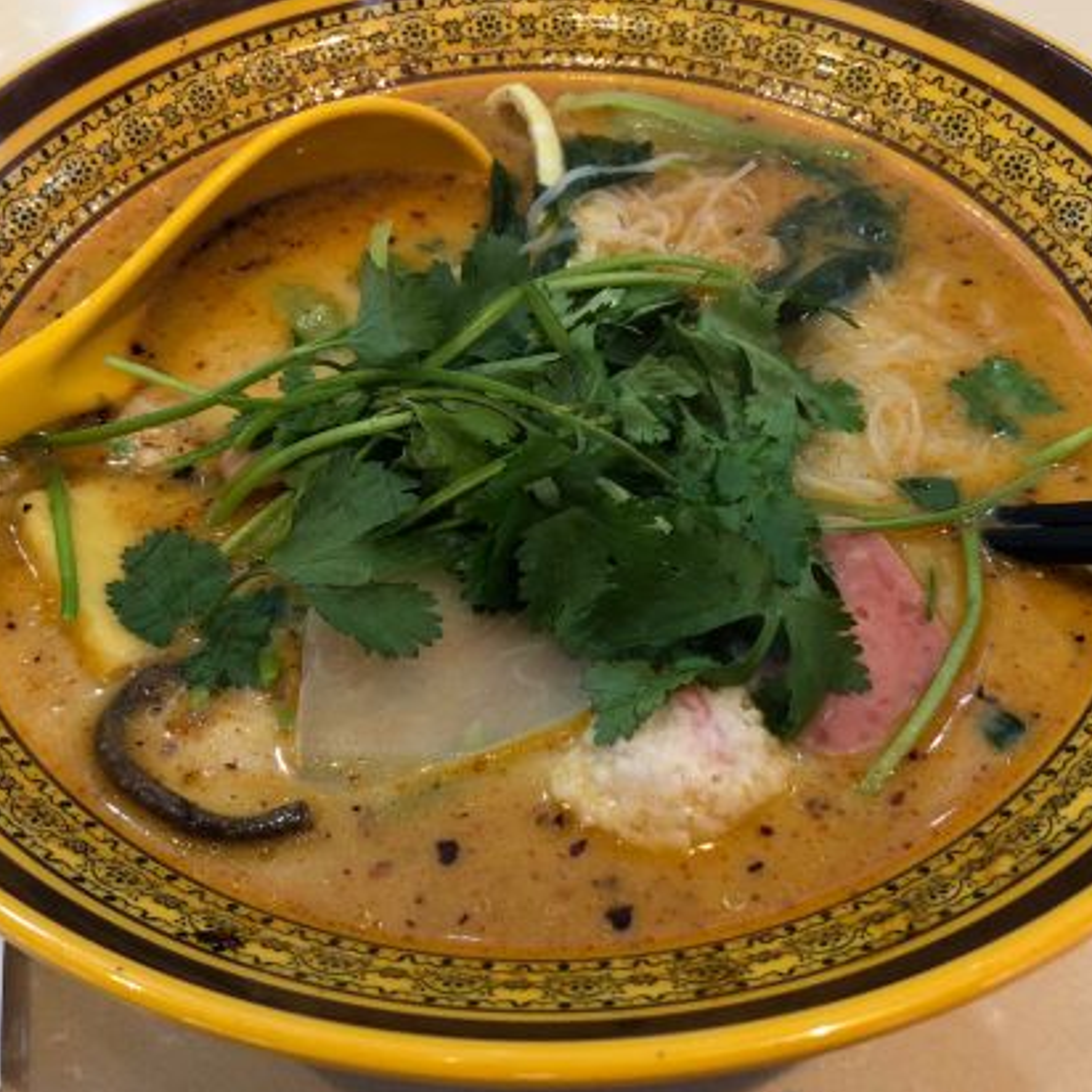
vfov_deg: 40.0
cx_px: 480
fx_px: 1499
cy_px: 600
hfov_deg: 40.0
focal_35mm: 42
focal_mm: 3.99
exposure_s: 1/20
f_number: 1.8
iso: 40
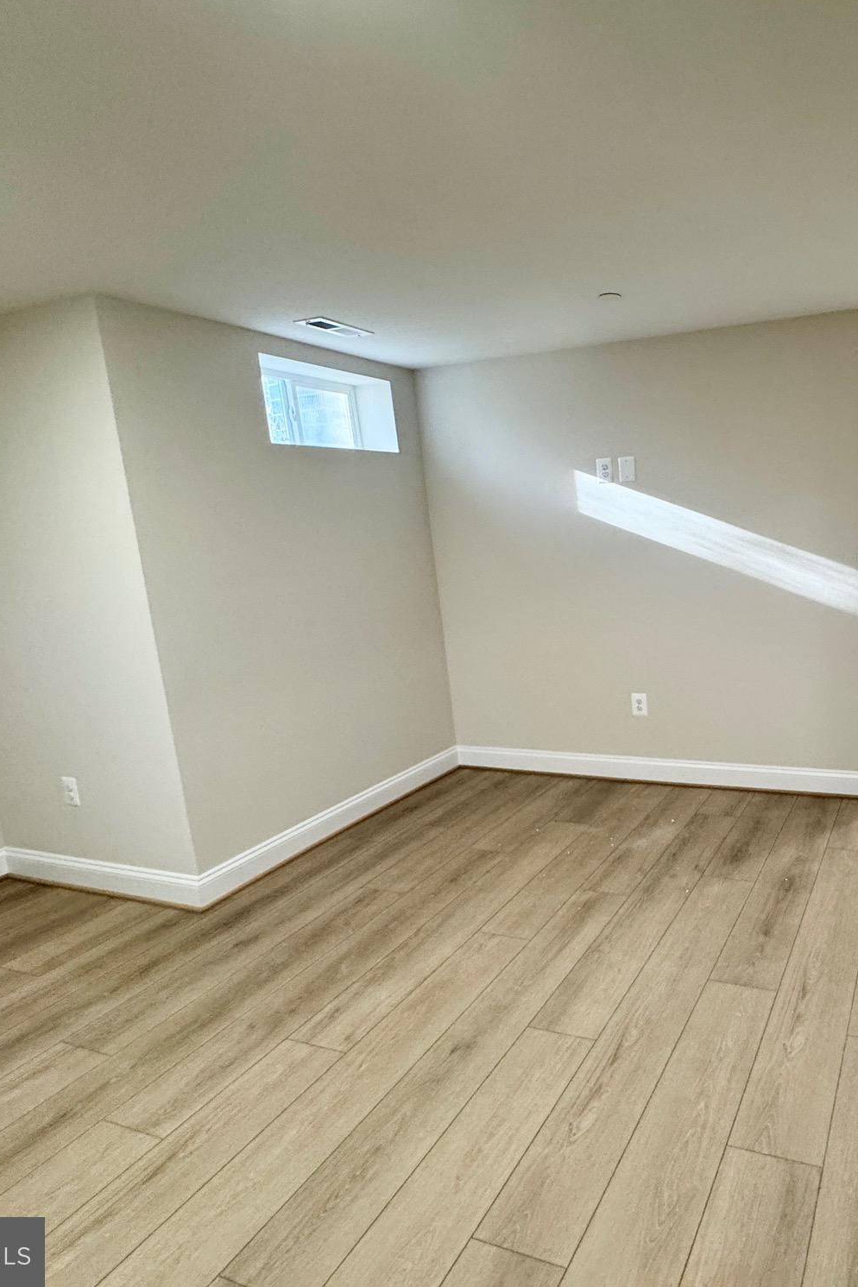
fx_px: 715
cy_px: 625
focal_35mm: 20
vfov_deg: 84.0
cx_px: 713
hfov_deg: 56.4
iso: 250
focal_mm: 2.22
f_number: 2.2
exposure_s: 1/120
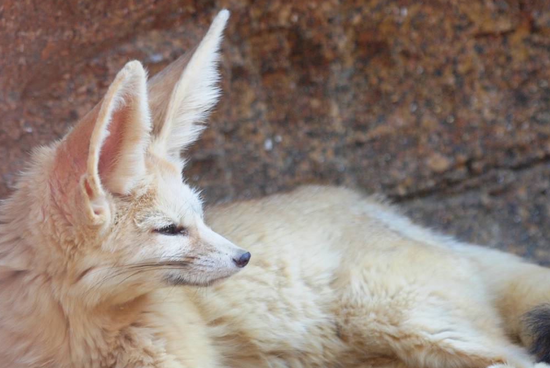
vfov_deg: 3.8
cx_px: 268
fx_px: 5475
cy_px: 227
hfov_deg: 5.8
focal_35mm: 358
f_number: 4.5
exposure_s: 1/320
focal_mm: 150
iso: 400
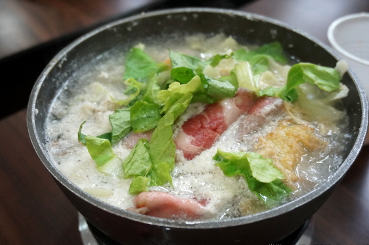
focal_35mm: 43
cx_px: 182
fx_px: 436
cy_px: 122
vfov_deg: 31.5
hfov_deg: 45.9
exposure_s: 1/60
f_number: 4.5
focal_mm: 25
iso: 2000
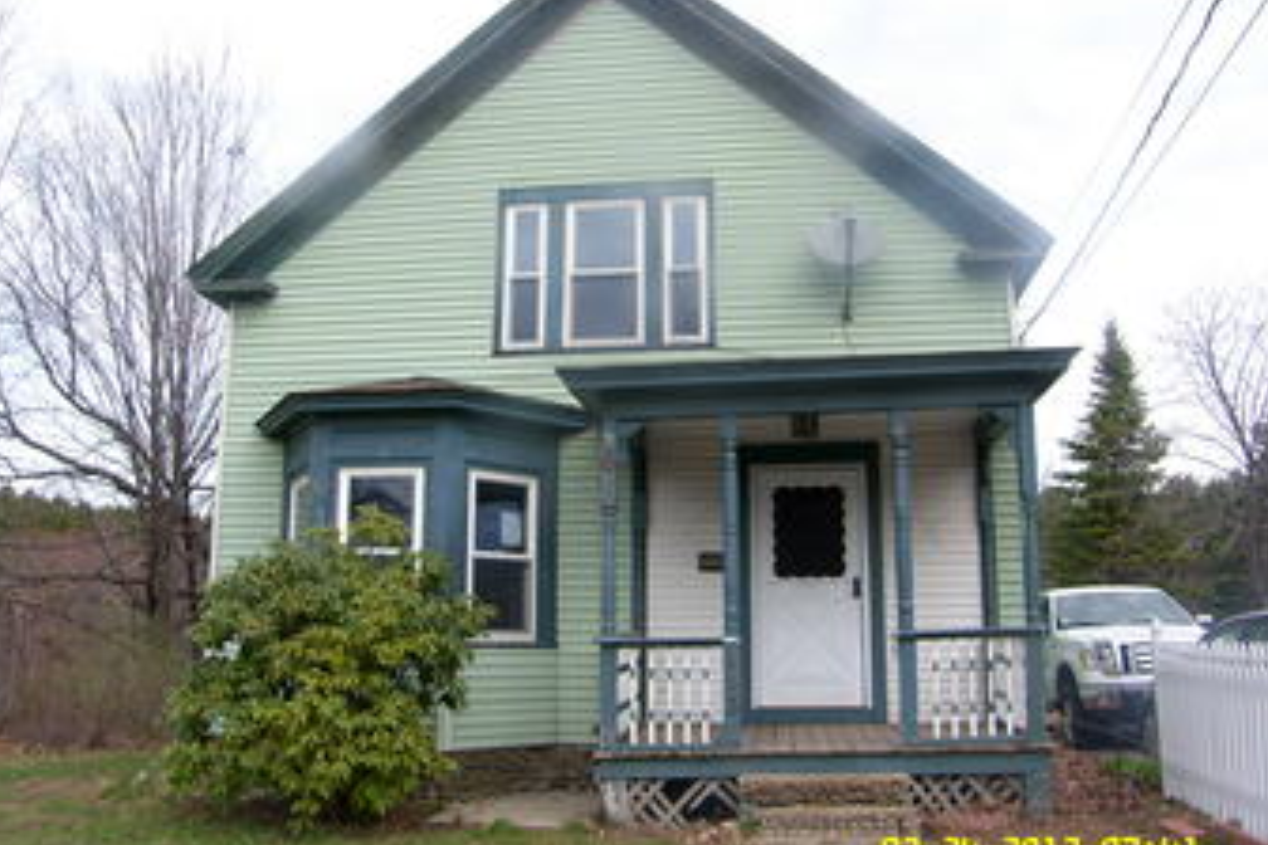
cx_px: 634
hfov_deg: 61.9
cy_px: 445
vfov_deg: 43.6
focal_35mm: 30
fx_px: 1057
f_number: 5
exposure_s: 1/125
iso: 50
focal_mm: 7.4
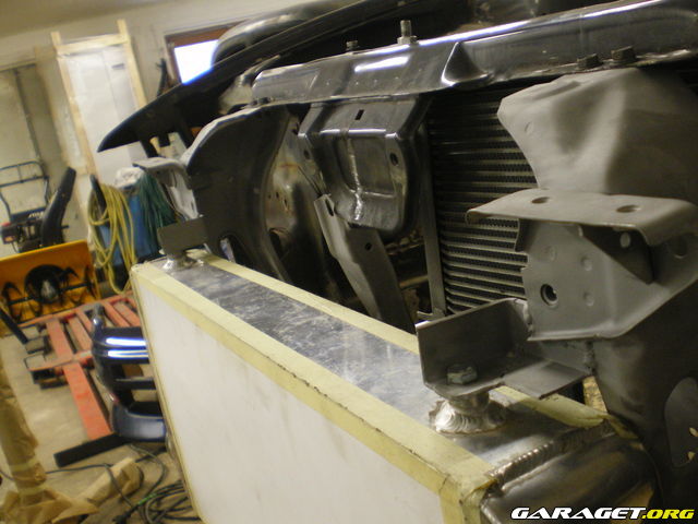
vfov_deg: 37.7
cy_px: 262
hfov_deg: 49.0
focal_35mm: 38
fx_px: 766
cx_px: 349
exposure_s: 1/30
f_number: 3.1
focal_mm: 6.3
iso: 250
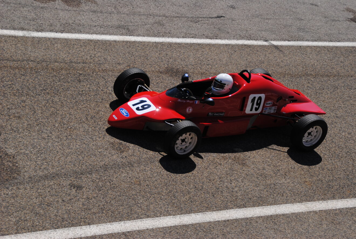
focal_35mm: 93
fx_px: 921
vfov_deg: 14.8
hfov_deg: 21.9
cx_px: 178
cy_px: 120
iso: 100
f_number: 7.1
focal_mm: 62
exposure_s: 1/800
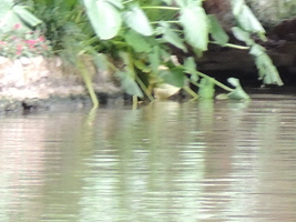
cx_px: 507
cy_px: -159
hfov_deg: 3.4
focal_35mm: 575
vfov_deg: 2.6
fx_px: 4915
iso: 640
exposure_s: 1/25
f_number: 4.2
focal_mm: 21.4
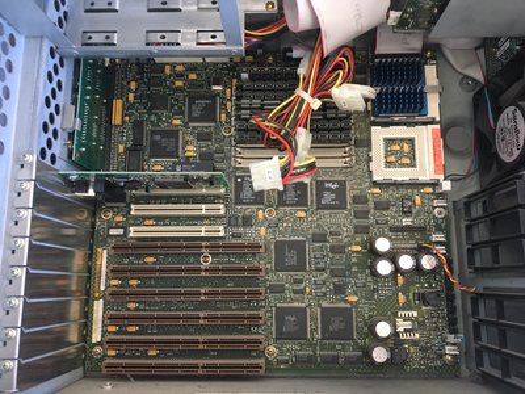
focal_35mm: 29
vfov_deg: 48.2
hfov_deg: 61.7
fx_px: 440
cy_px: 197
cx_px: 262
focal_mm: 4.15
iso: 160
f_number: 2.2
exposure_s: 1/30
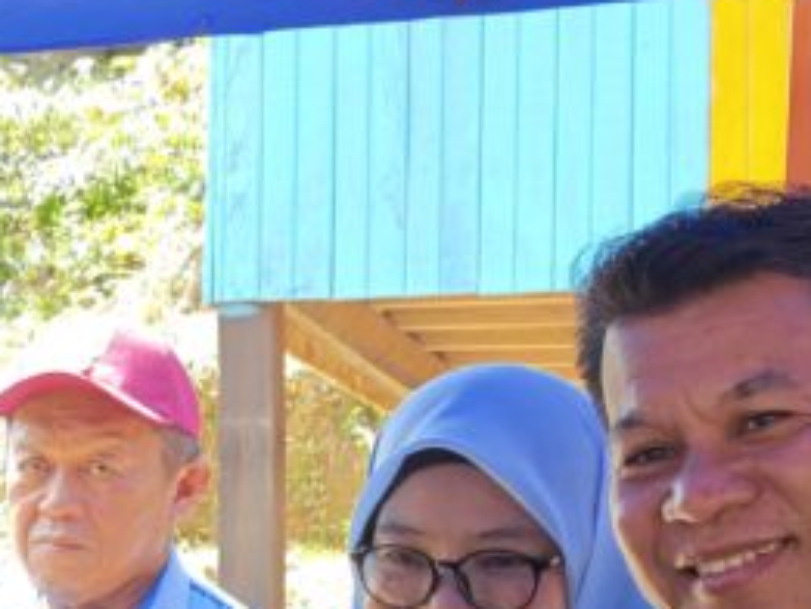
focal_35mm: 156
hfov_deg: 12.4
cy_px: 851
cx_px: -171
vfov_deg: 9.3
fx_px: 3657
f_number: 2.8
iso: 80
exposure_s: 1/100
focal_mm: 8.72
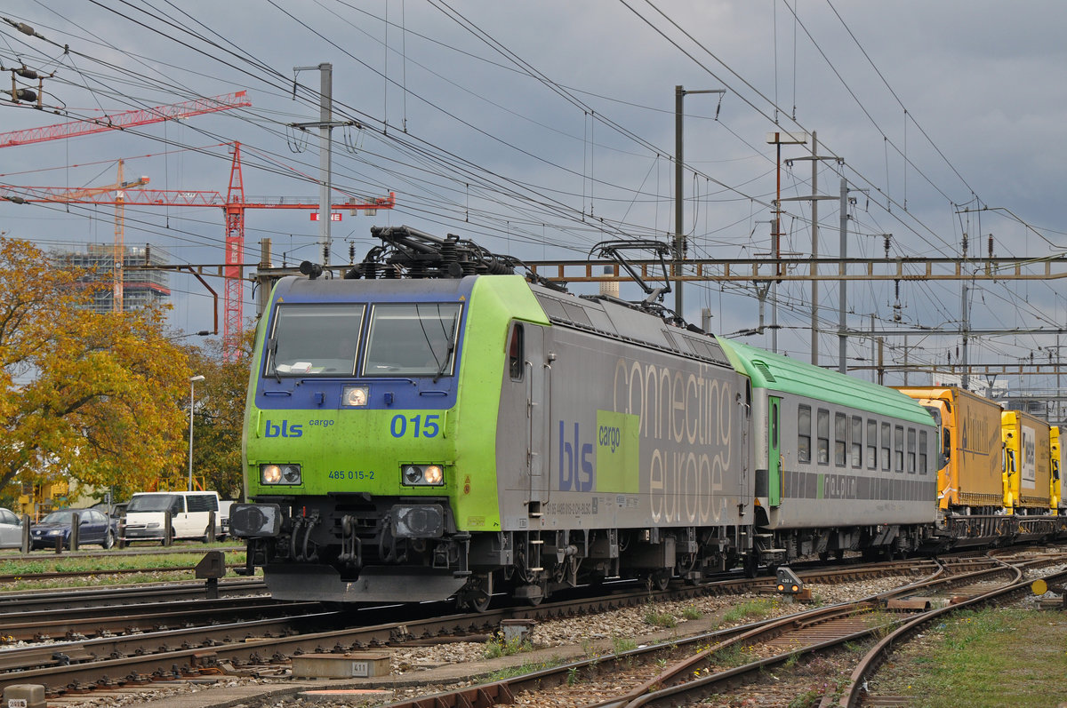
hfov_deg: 19.5
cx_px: 534
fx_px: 3108
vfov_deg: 13.0
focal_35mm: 105
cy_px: 354
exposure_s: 1/640
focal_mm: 70
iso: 400
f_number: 6.3
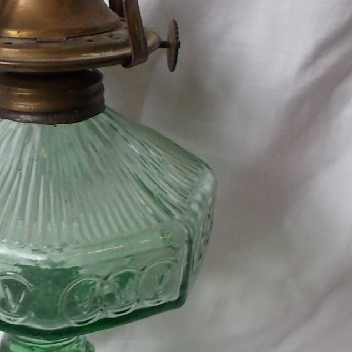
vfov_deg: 29.5
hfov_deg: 28.2
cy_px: 157
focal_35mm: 58
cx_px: 24
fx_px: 667
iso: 125
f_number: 3.2
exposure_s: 1/25
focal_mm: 4.6
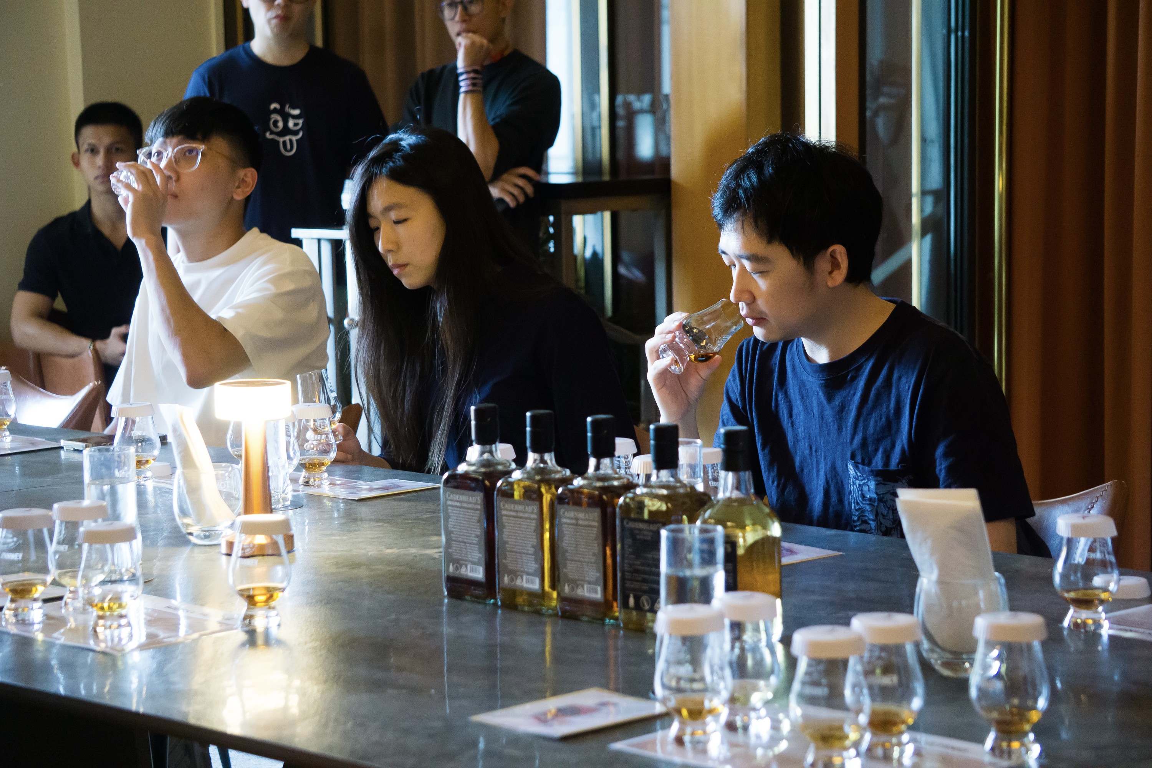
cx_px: 576
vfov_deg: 16.6
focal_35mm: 82
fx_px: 2640
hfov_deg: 24.6
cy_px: 384
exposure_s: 1/40
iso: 3200
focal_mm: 55
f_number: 4.5
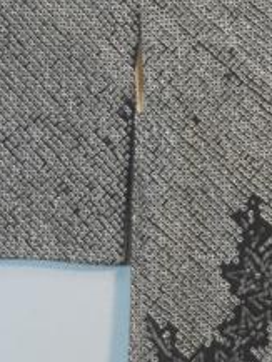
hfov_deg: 4.0
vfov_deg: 5.3
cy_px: 164
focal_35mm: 374
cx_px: 434
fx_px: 3914
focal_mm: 52
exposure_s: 1/60
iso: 640
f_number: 4.8
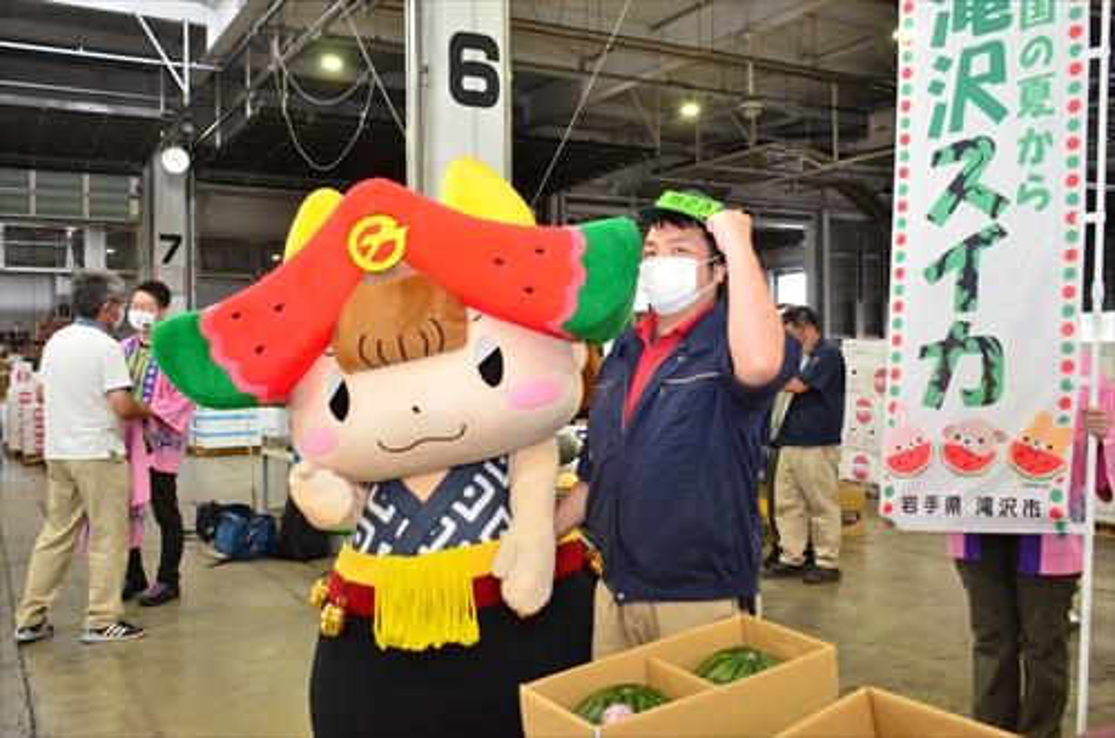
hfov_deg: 57.3
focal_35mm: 33
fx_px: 1020
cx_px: 558
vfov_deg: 39.8
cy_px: 369
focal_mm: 22
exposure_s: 1/250
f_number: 3.8
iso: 2200
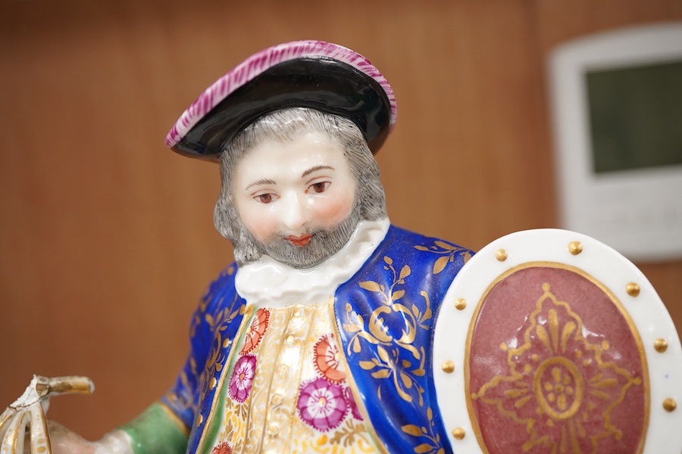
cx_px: 341
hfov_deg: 43.6
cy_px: 227
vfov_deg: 29.9
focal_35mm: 45
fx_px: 852
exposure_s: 1/125
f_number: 7.1
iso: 1250
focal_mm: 30
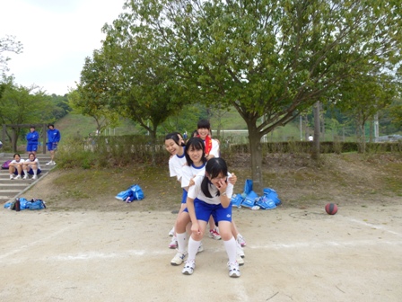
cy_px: 151
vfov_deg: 56.8
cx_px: 201
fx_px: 279
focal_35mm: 24
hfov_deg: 71.6
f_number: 3.3
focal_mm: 4.3
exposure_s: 1/320
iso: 100
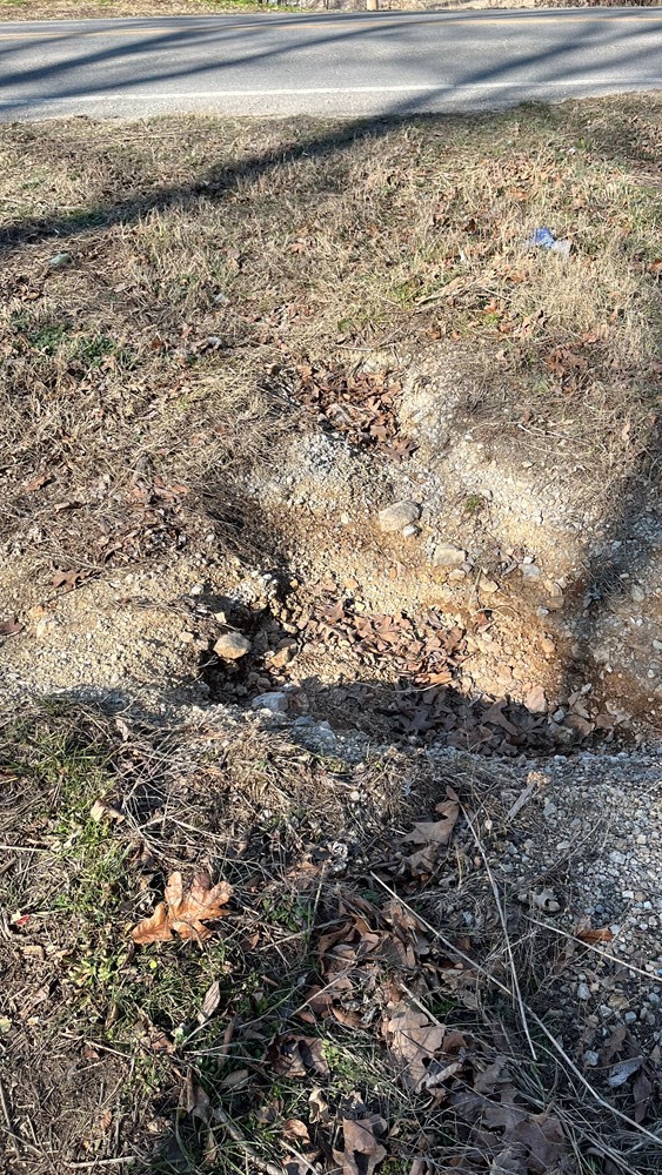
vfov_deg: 66.1
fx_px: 904
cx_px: 439
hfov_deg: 39.7
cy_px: 578
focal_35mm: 29
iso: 50
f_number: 1.6
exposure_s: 1/1647
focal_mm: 5.1
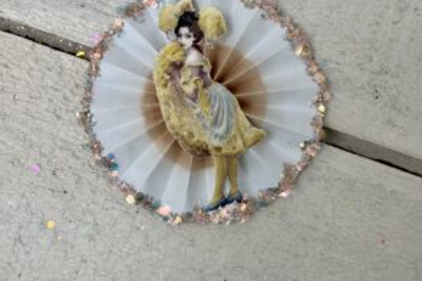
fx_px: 797
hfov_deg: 29.7
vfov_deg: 19.8
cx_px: 208
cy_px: 50
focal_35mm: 68
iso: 50
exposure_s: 1/50
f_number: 1.78
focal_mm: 6.76
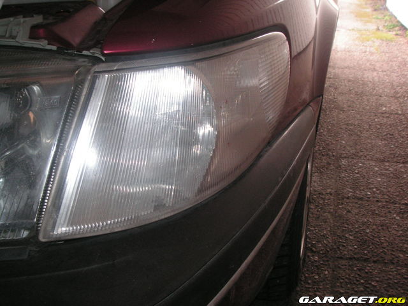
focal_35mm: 38
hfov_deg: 49.0
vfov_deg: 37.7
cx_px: 204
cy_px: 153
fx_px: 448
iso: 160
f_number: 3.3
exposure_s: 1/45
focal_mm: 6.3
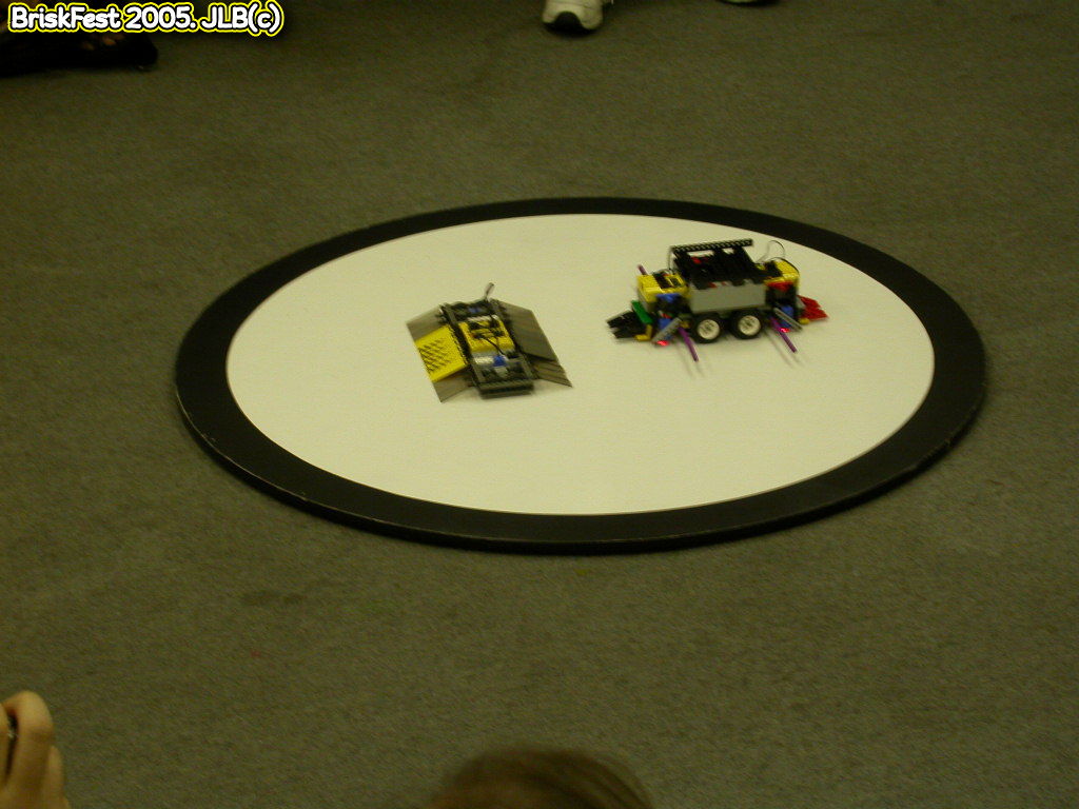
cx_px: 540
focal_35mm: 111
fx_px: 3460
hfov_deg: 17.7
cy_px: 404
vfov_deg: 13.3
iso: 100
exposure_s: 1/13.9
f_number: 4.2
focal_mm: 23.1
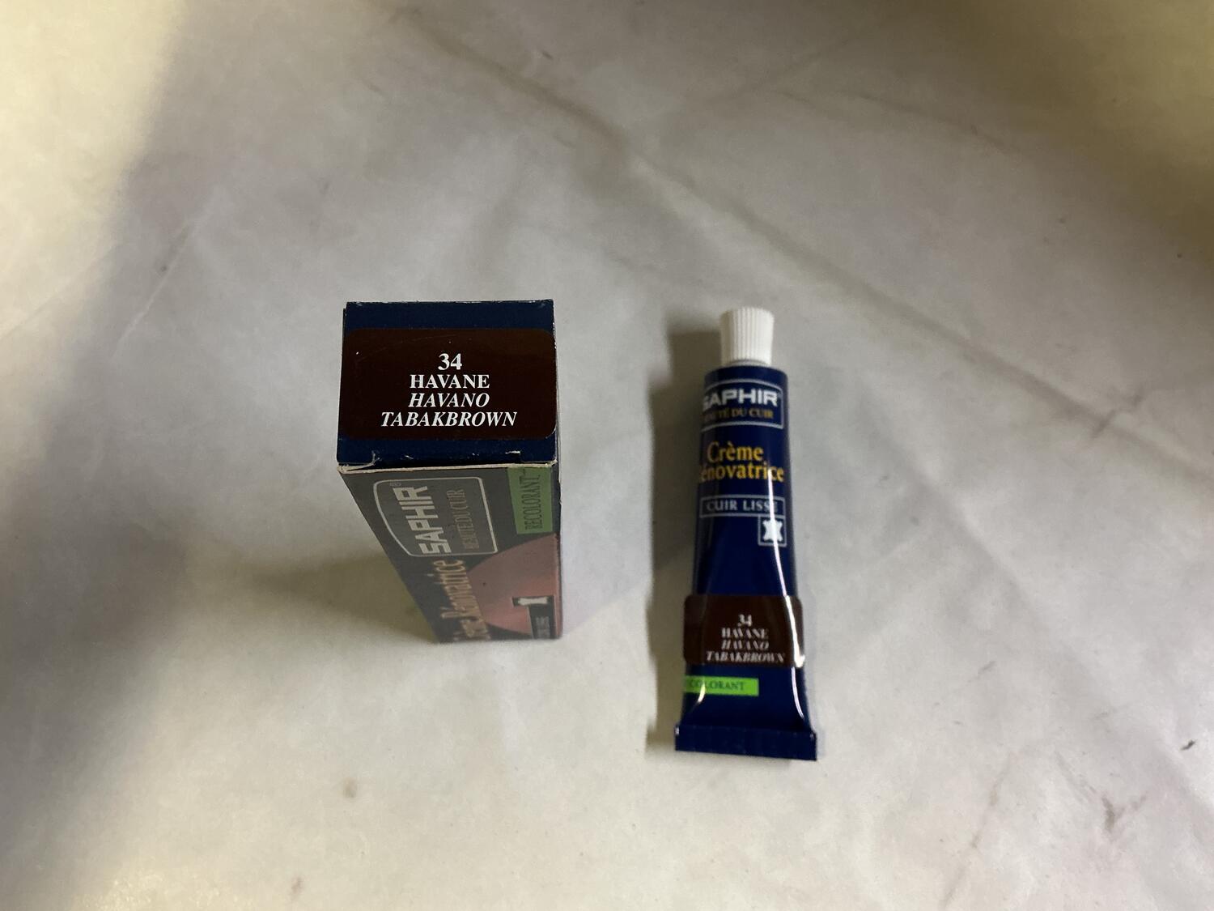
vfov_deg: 48.2
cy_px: 456
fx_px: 1017
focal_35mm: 29
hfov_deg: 61.7
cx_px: 607
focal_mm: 3
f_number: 1.8
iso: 160
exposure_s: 1/50
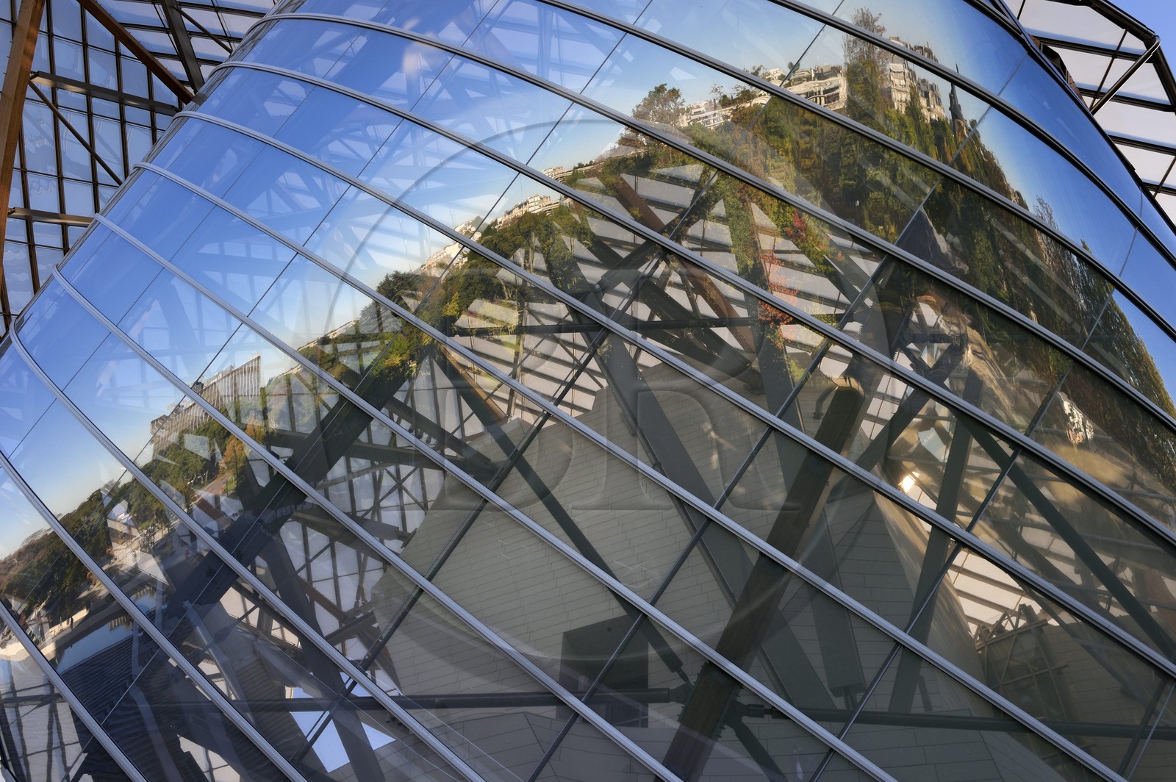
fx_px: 1012
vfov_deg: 42.3
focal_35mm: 31
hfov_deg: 60.3
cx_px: 588
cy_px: 391
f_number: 8
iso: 200
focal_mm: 31
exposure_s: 1/200
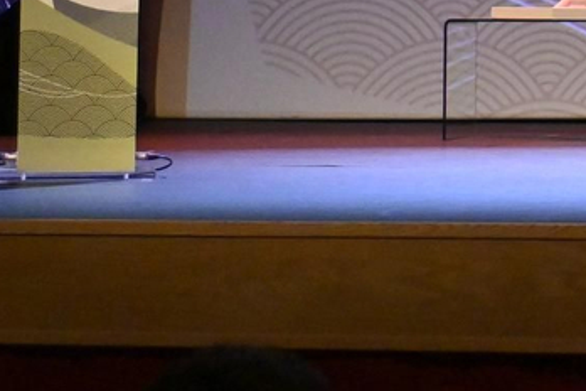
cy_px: -302
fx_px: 3653
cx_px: 1174
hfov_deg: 8.7
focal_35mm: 224
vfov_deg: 6.0
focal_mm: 32.5
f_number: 5
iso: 2500
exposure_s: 1/200
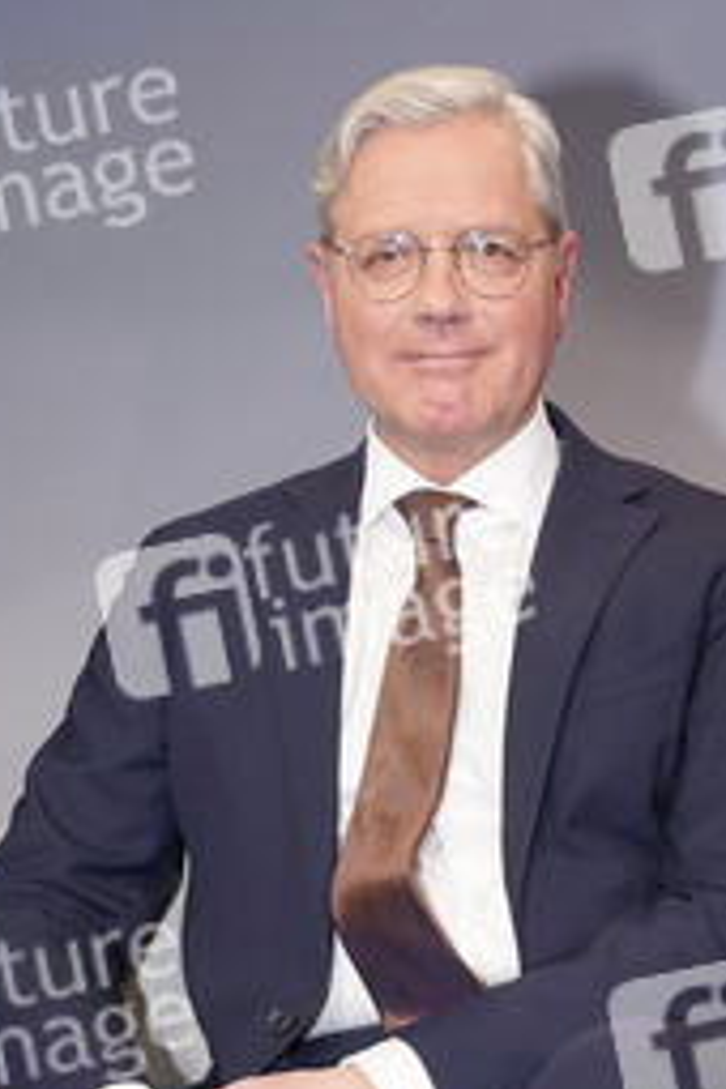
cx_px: 440
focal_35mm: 80
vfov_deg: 25.1
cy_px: 811
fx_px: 2420
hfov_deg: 17.0
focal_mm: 51
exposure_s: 1/125
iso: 2000
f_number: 5.6
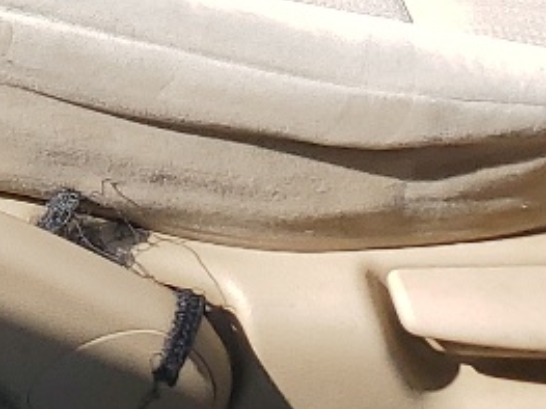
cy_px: -716
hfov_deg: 11.9
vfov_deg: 8.3
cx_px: -295
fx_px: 2491
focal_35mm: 158
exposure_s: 1/1667
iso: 50
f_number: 1.5
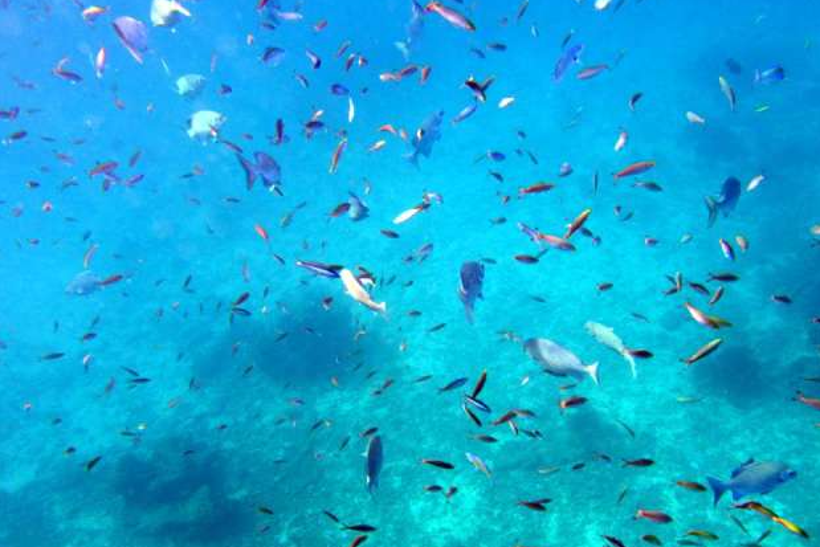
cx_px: 423
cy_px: 317
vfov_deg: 42.2
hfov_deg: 60.3
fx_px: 706
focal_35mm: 31
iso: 250
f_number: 5.6
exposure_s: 1/125
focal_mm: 24
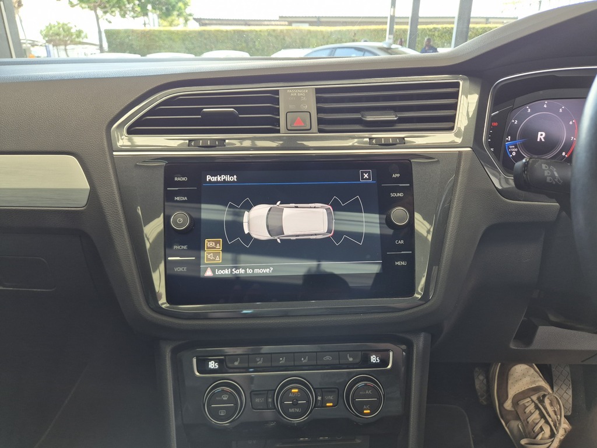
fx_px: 397
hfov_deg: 73.9
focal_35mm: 23
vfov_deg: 58.9
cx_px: 298
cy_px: 224
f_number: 1.8
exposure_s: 1/100
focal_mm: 5.4
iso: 125
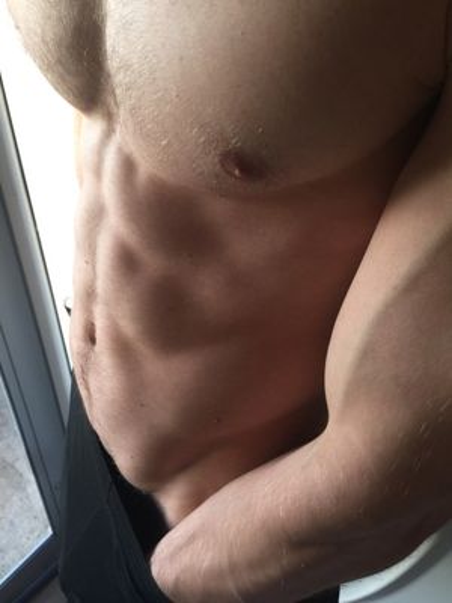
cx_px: 226
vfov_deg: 61.7
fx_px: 505
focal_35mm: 29
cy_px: 302
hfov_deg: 48.2
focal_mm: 4.15
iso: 40
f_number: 2.2
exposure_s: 1/15
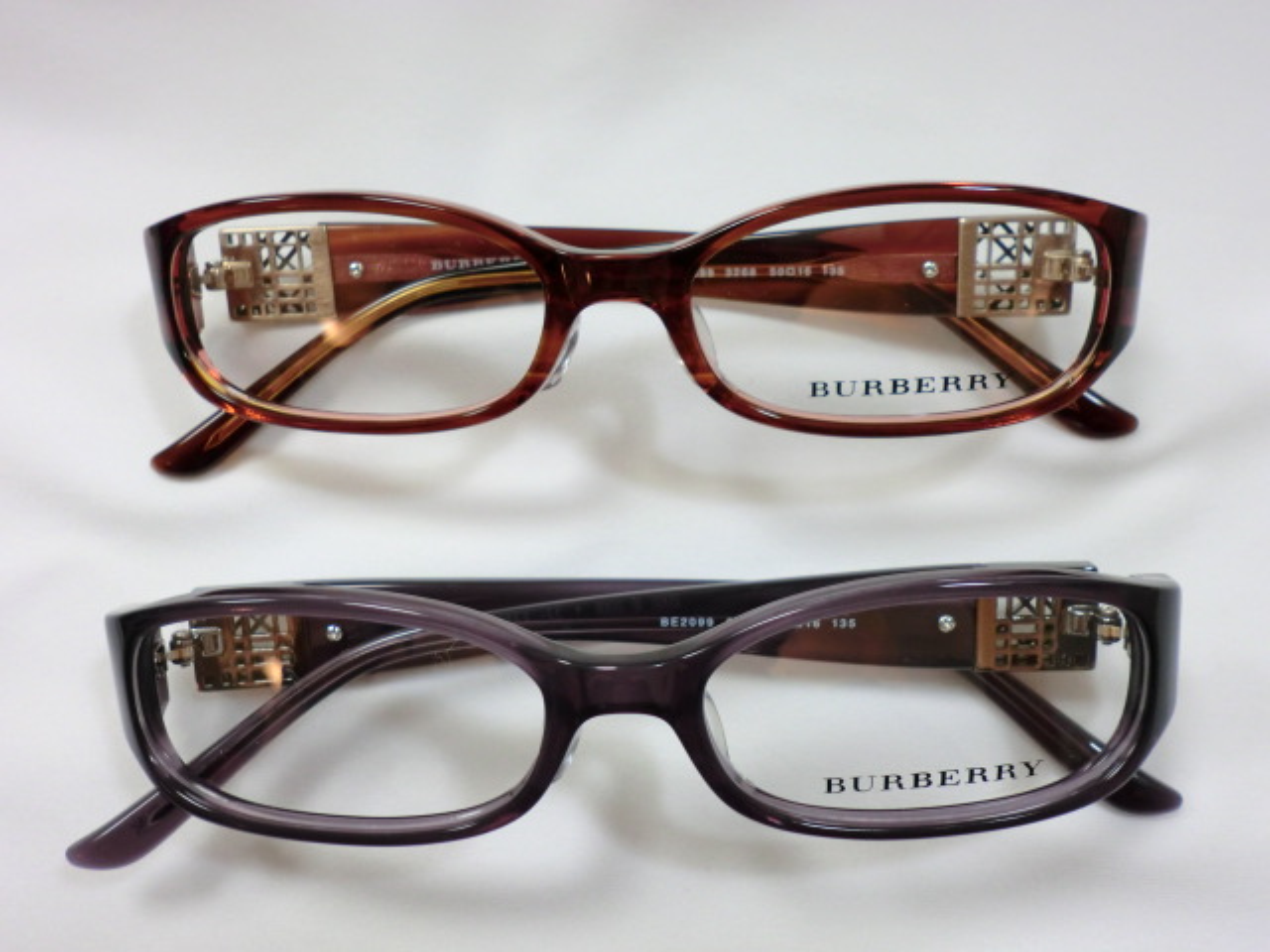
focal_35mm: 32
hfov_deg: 56.8
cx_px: 635
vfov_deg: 44.2
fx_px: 1174
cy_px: 476
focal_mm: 5.8
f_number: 3.5
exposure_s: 1/60
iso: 125
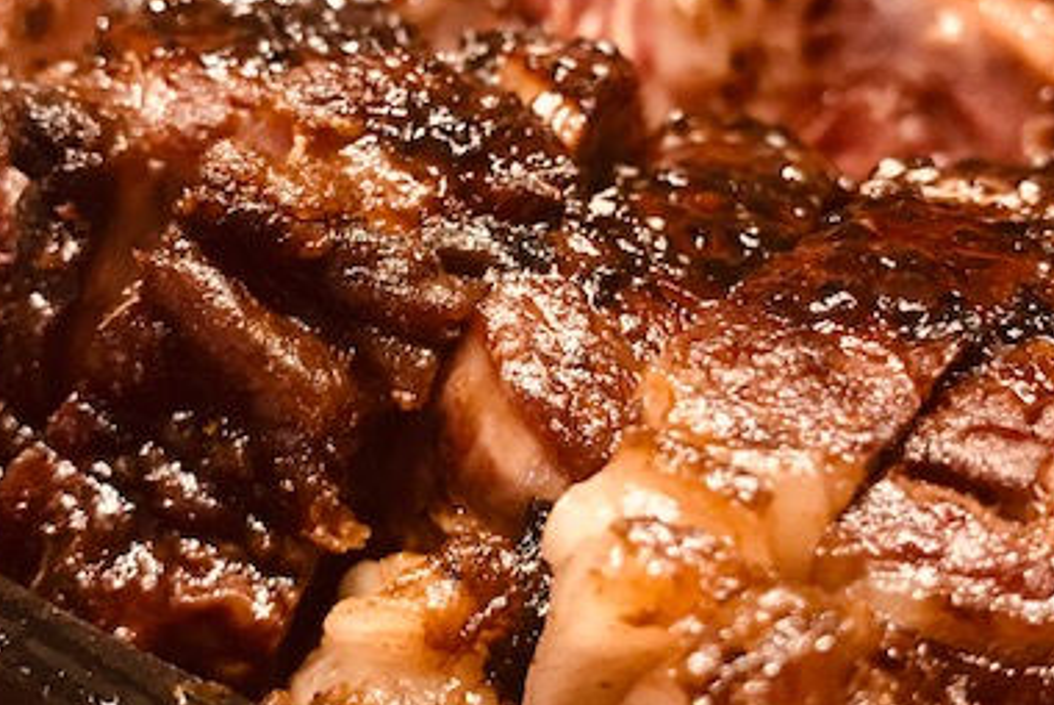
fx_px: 1436
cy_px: 358
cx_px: 580
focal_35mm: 49
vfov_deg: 27.6
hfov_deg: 40.3
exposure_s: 1/11
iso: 100
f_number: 1.8
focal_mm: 3.99
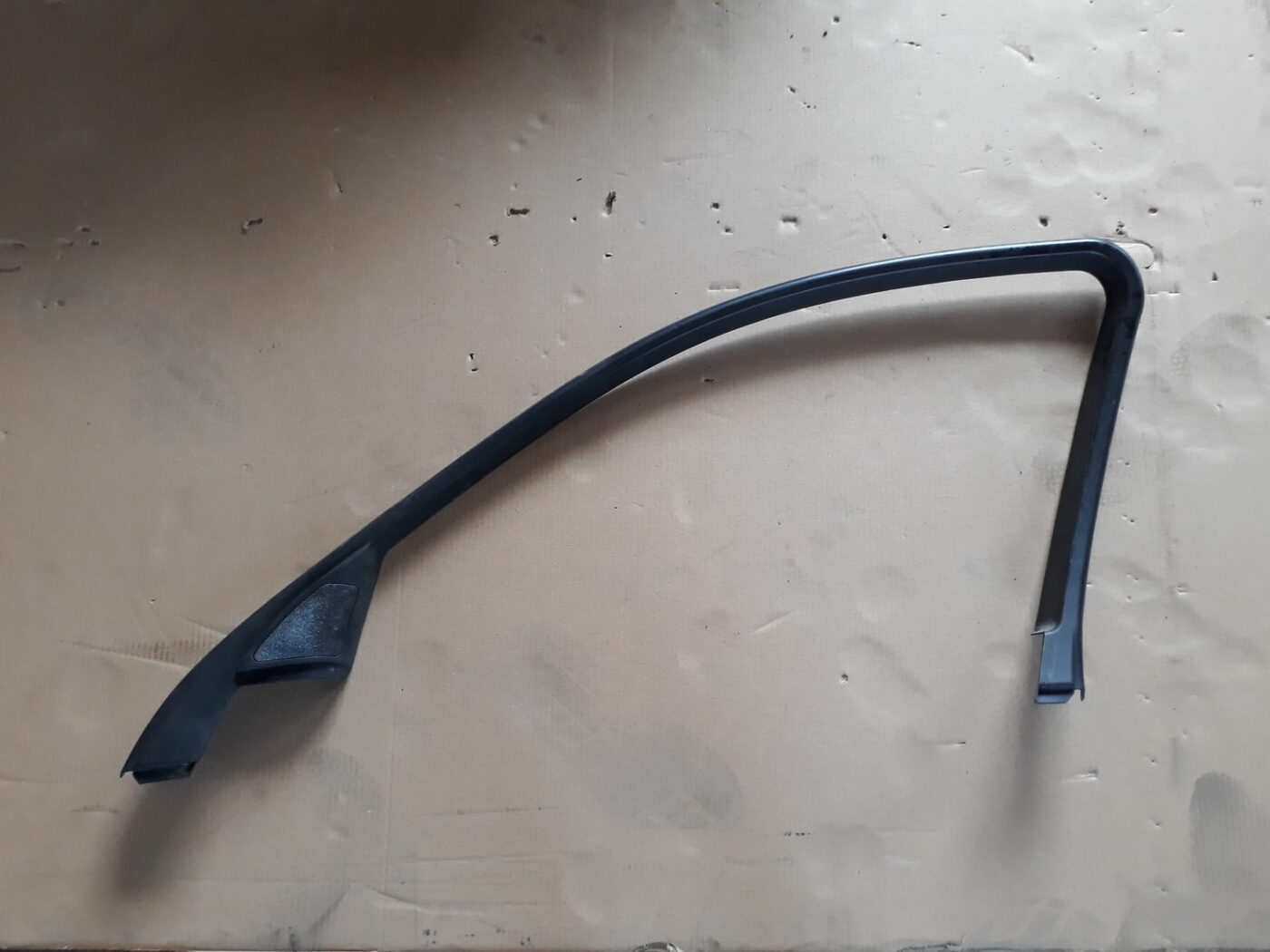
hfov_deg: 65.3
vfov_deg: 51.4
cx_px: 635
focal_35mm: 27
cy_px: 476
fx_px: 991
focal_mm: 3.6
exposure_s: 1/33
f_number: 1.9
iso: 125
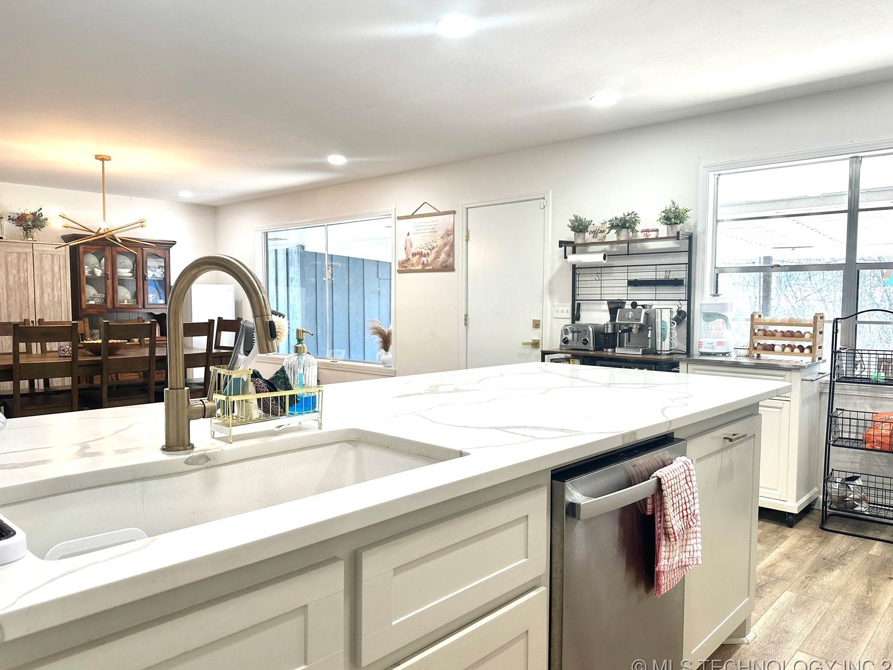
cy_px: 339
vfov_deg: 54.9
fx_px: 645
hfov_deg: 69.4
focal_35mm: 25
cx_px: 464
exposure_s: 1/120
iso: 100
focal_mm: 6.86
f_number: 1.78
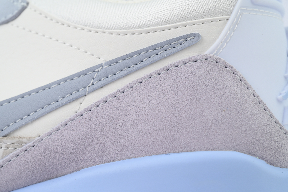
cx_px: 144
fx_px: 840
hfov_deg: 19.5
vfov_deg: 13.0
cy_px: 96
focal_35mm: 105
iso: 400
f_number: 11
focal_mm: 105
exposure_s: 1/100
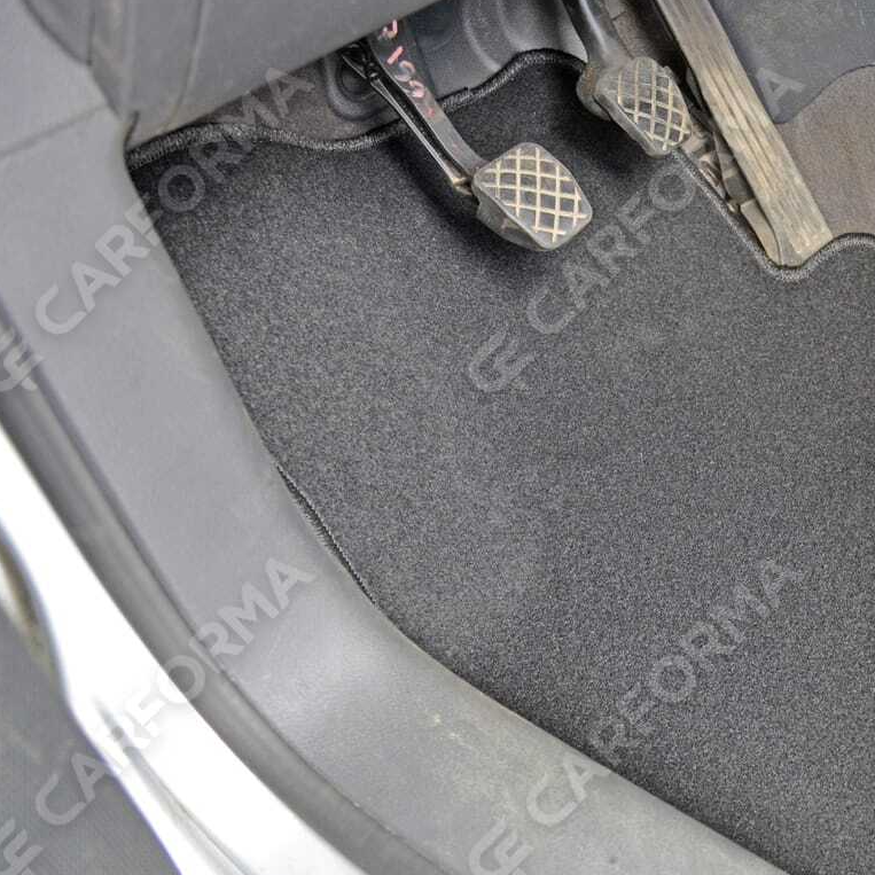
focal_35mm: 42
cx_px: 705
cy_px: 526
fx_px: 1201
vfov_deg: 39.9
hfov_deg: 38.5
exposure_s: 1/60
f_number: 4
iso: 560
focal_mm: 18
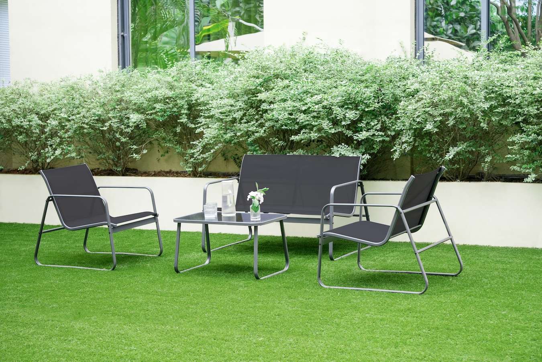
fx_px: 1054
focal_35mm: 70
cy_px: 181
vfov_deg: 19.5
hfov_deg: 28.8
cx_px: 271
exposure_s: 1/100
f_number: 7.1
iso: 200
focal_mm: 70
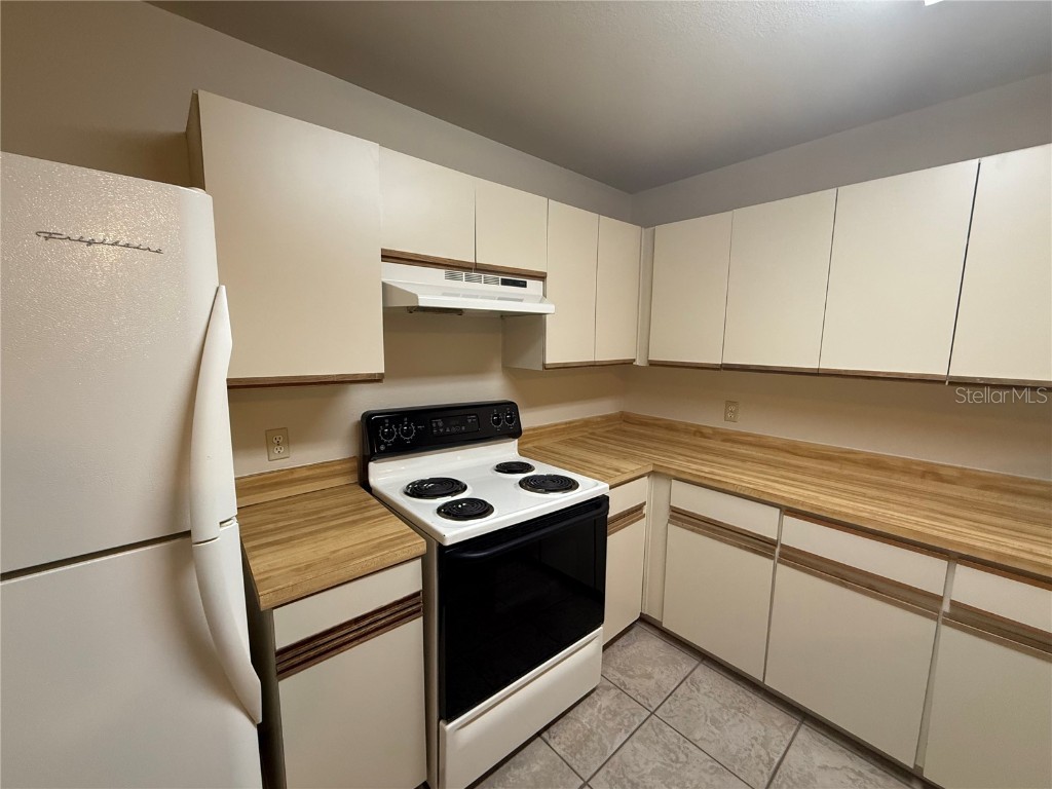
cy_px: 394
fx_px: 425
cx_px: 526
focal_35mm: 14
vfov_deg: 85.7
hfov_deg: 102.1
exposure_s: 1/103
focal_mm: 2.22
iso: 320
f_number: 2.2
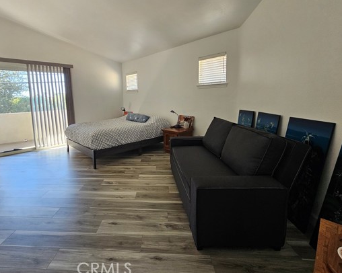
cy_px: 117
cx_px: 145
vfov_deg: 79.9
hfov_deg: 92.5
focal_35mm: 16
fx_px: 162
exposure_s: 1/77.4
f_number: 2.2
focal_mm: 2.2
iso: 100
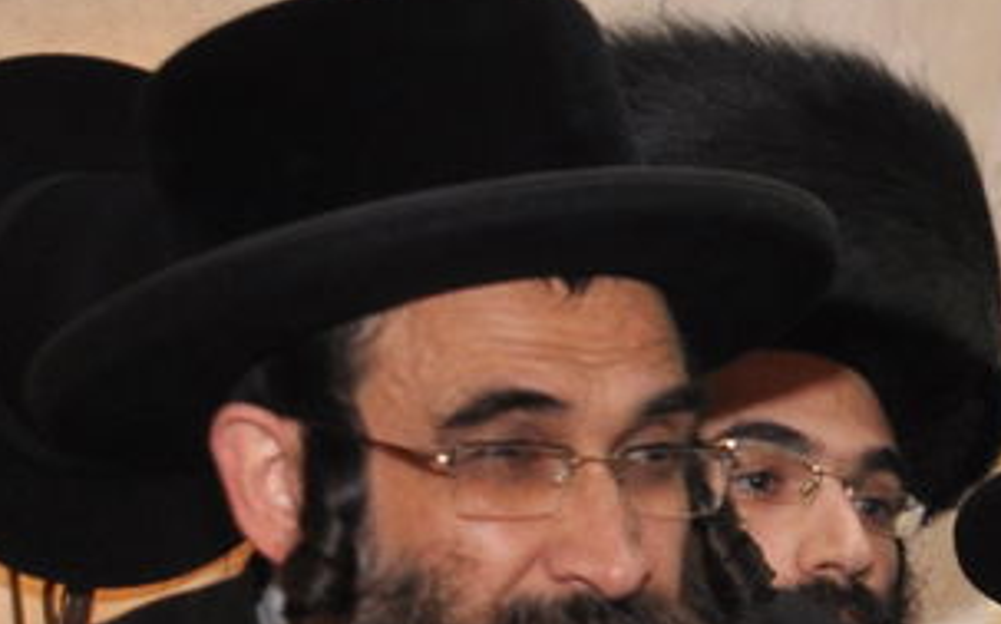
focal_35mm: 127
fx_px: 3463
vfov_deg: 9.6
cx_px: 2240
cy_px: 1273
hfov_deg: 13.2
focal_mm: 18
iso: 500
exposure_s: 1/100
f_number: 5.6
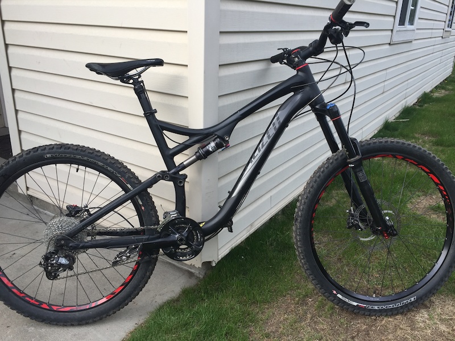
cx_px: 228
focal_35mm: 29
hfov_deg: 61.7
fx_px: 381
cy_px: 170
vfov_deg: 48.2
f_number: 2.2
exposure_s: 1/237
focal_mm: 4.15
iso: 32
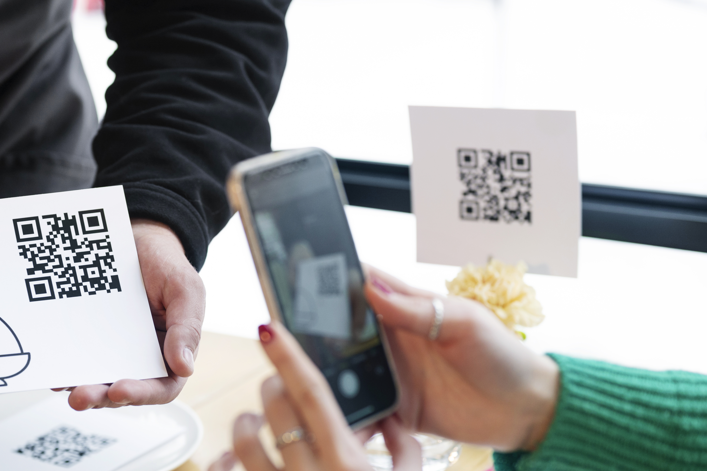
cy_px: 324
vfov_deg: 17.6
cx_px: 194
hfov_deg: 26.1
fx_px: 1511
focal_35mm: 77
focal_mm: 50
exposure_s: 1/250
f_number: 2.5
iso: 500
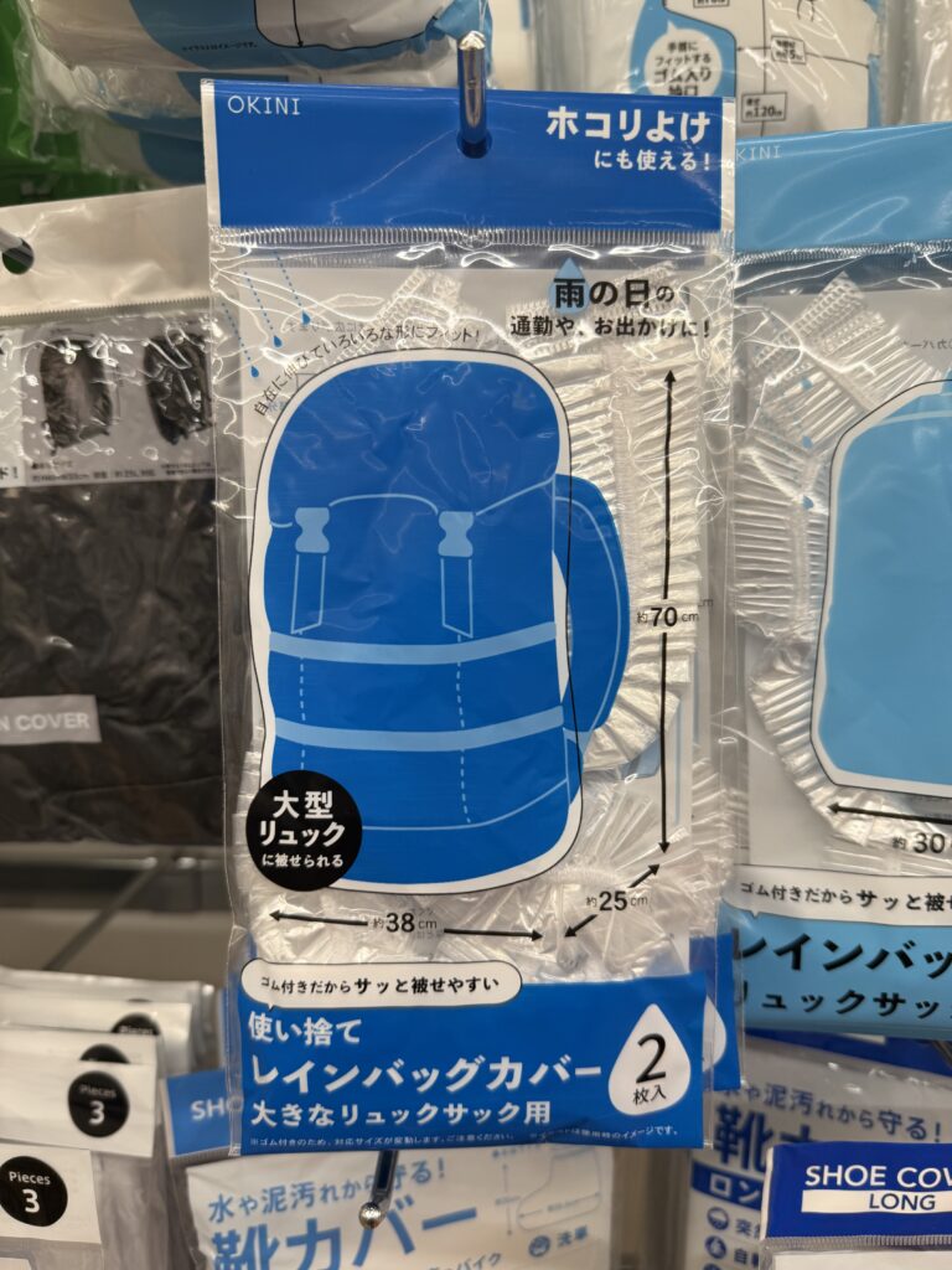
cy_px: 635
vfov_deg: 71.6
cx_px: 476
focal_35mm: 24
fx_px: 880
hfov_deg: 56.8
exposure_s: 1/100
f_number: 1.78
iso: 64
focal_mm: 6.76
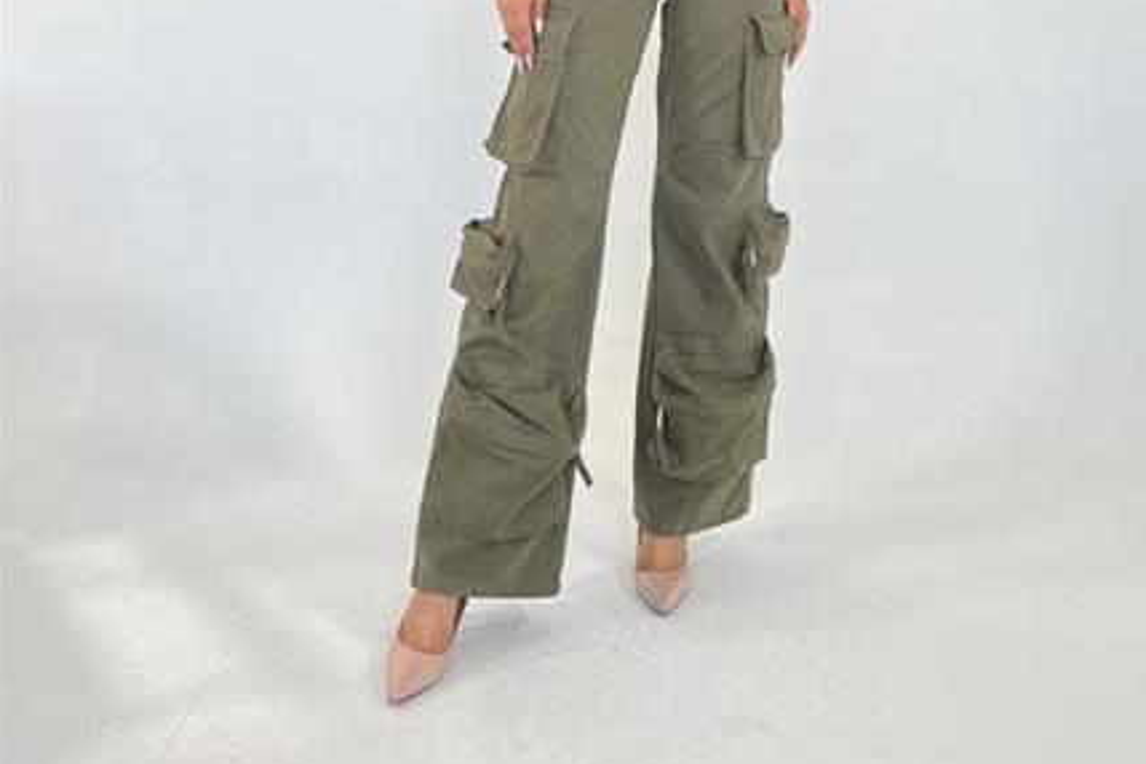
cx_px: 662
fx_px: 1337
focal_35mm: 42
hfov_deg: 46.2
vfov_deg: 29.8
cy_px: 3
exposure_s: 1/131
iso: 50
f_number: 1.5
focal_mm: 5.7
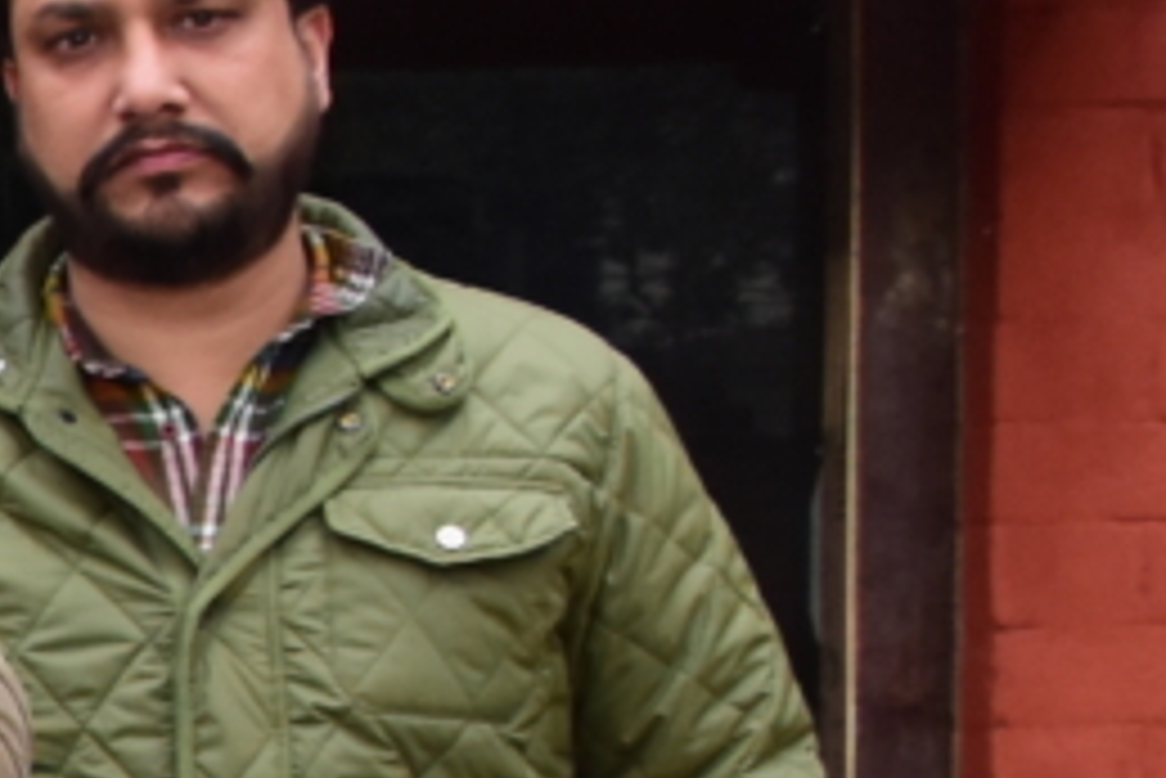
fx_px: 6059
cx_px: -1765
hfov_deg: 9.6
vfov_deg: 7.2
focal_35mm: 187
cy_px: 1129
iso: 640
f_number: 7.1
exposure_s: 1/125
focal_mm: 21
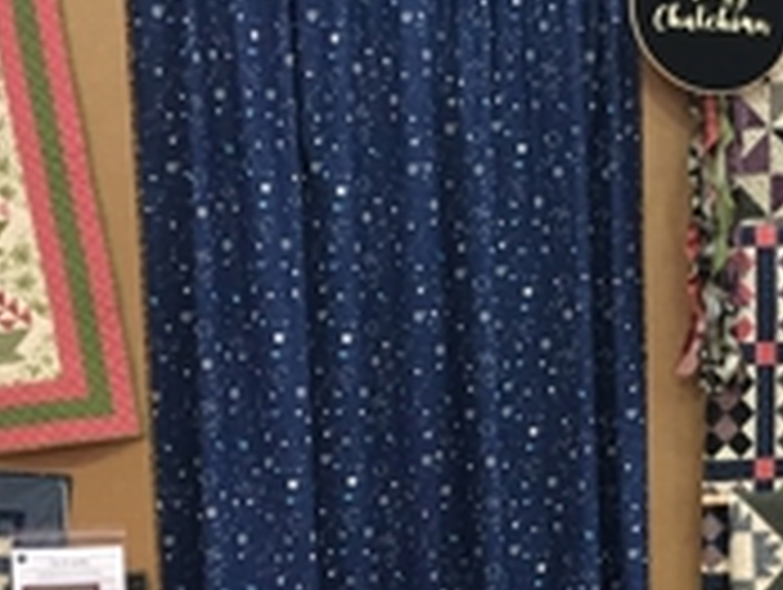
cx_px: 716
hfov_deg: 26.1
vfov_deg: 20.2
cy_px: 477
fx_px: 1631
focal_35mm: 72
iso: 200
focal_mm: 4.15
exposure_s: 1/30
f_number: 2.2
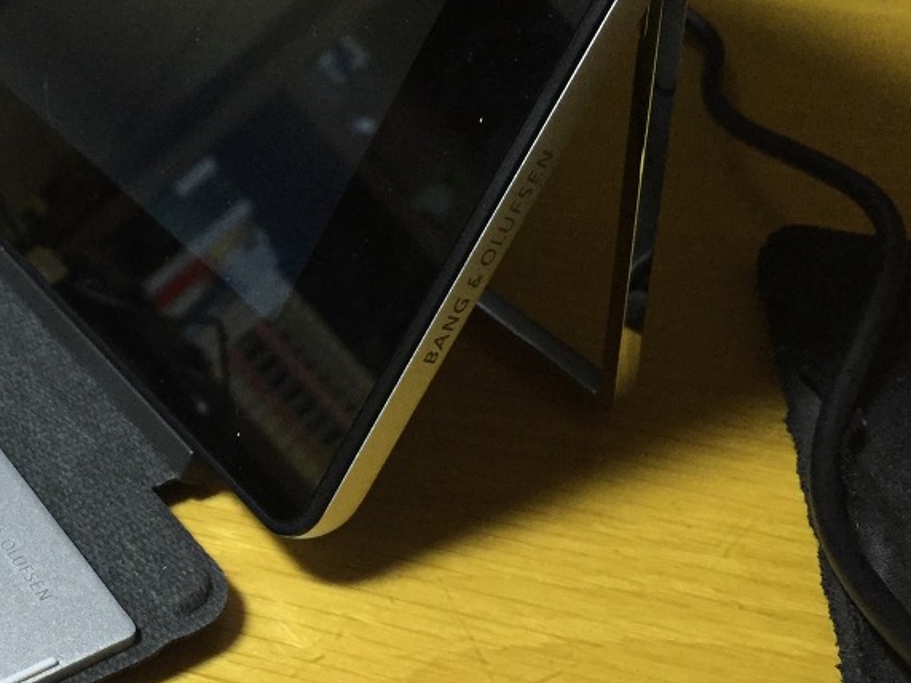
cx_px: 230
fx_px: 1368
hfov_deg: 36.0
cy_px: 290
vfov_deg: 28.0
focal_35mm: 52
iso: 160
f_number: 2.2
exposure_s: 1/30
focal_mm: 4.15
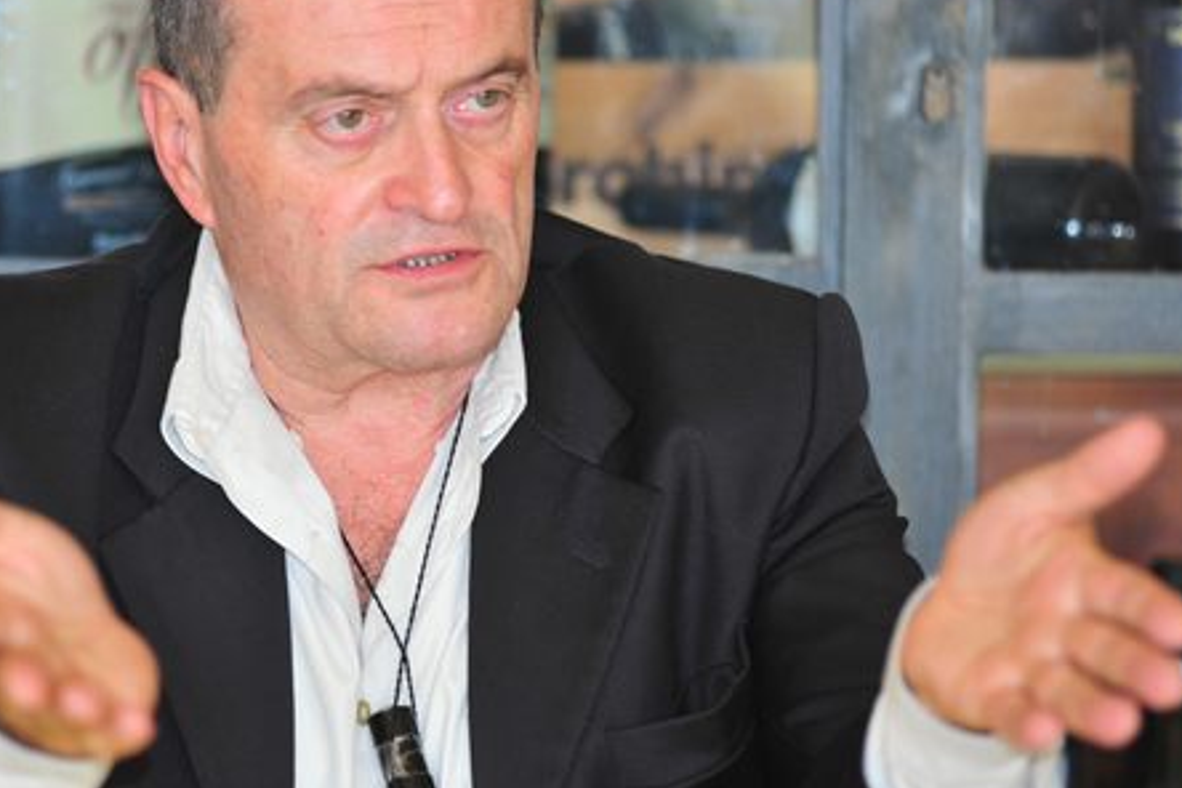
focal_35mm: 209
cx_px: 498
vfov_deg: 6.6
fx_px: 6862
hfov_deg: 9.8
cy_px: 317
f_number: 2.8
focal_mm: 145
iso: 640
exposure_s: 1/250
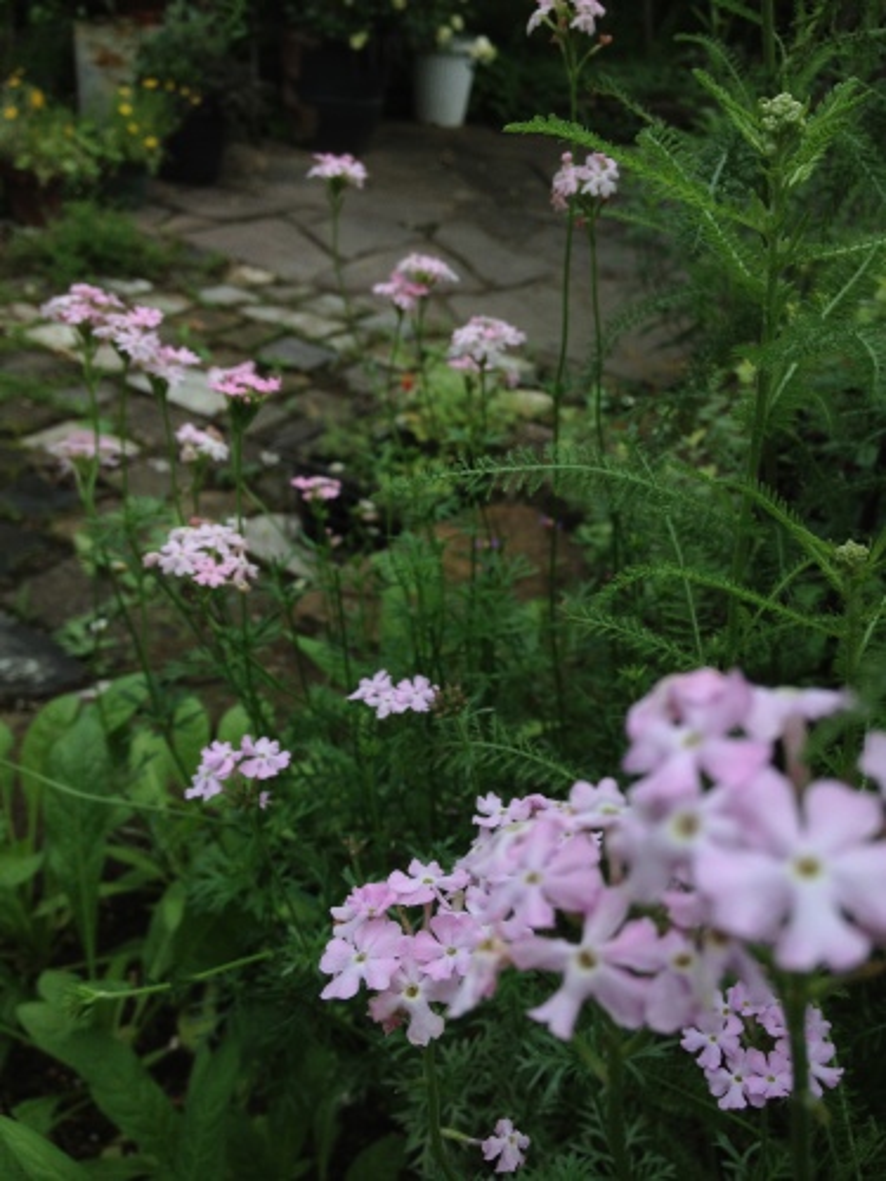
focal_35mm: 35
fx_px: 1194
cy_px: 590
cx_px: 443
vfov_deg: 52.6
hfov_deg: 40.7
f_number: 2.4
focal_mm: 4.28
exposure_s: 1/223
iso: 50
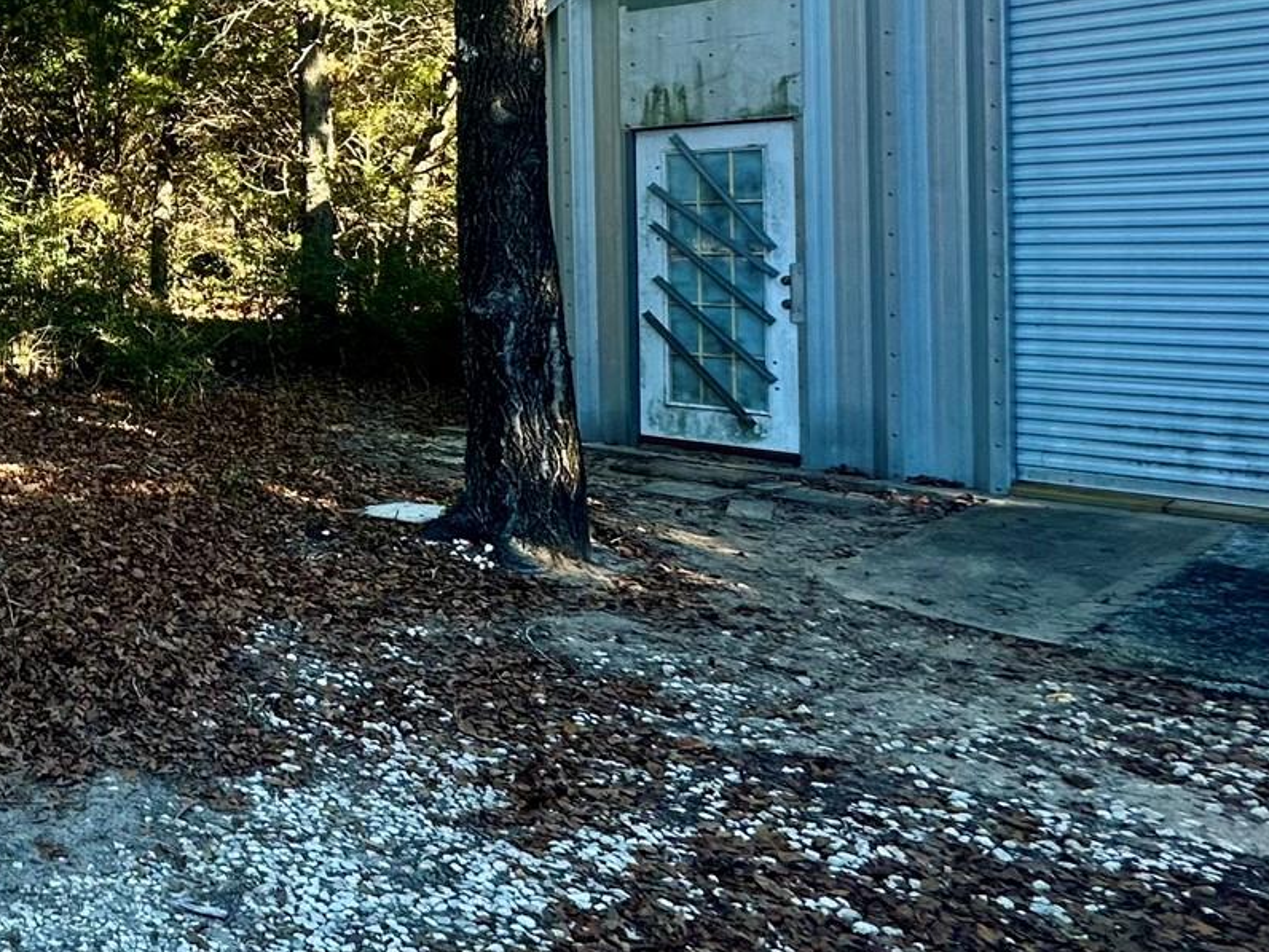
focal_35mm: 36
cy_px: 250
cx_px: -273
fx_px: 1320
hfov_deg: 37.8
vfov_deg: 38.7
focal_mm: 2.22
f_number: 2.2
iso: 80
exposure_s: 1/99
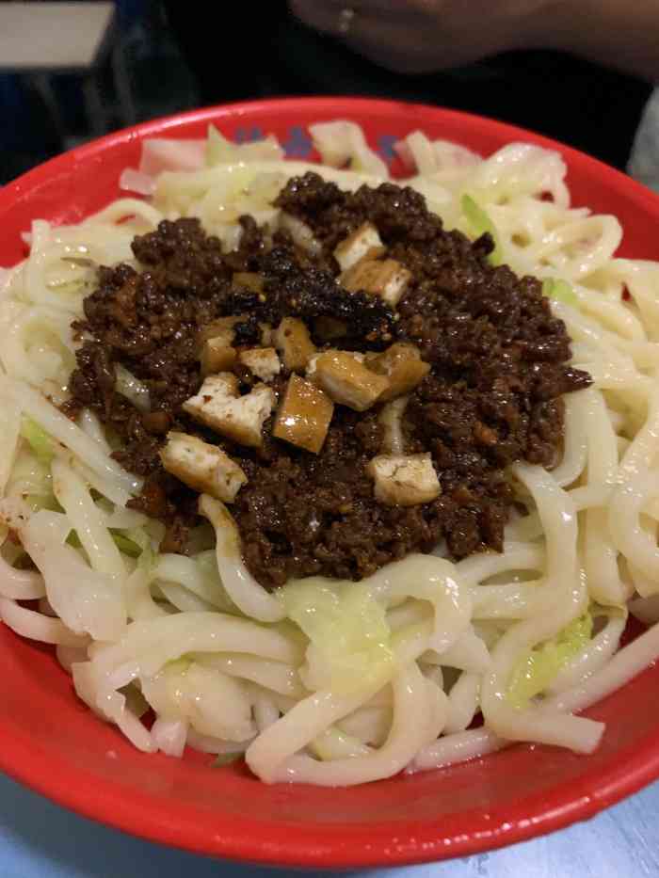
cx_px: 330
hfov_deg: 53.1
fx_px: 660
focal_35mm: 26
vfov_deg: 67.3
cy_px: 439
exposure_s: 1/25
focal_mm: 4.25
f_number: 1.8
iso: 640
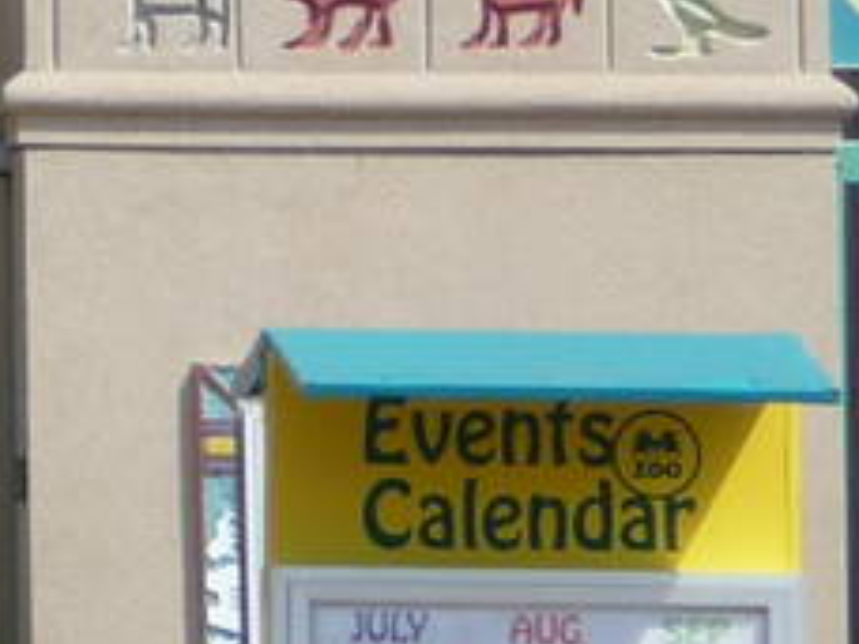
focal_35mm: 722
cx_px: -916
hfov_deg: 2.7
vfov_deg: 2.1
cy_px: -426
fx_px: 17917
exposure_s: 1/640
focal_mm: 17.5
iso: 100
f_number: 4.7
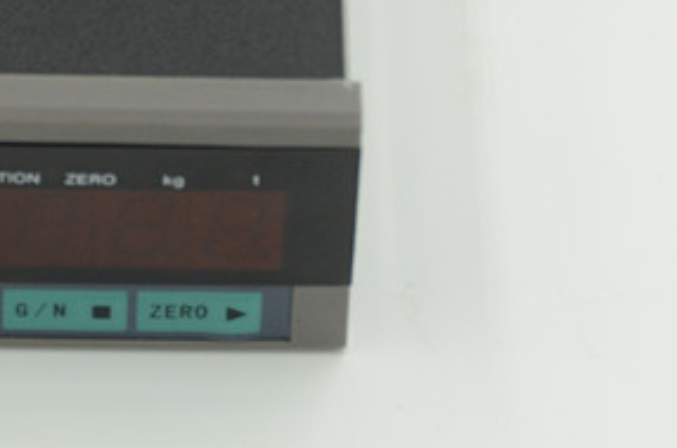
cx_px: 76
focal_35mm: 314
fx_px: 5896
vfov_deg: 4.3
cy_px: -172
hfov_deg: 6.6
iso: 800
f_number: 7.1
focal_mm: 75
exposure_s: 1/640
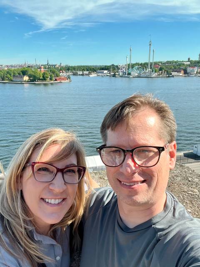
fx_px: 231
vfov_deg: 60.0
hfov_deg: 46.8
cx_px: 100
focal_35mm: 30
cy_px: 134
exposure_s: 1/400
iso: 32
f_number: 2.2
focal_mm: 2.71
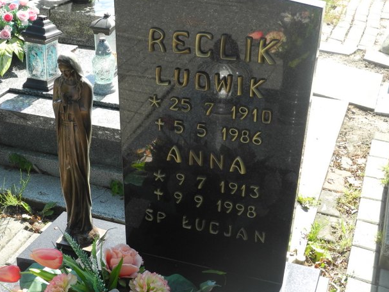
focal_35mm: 54
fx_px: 607
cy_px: 139
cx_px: 156
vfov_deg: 27.1
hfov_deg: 35.4
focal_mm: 8.8
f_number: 3.2
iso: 100
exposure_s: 1/320
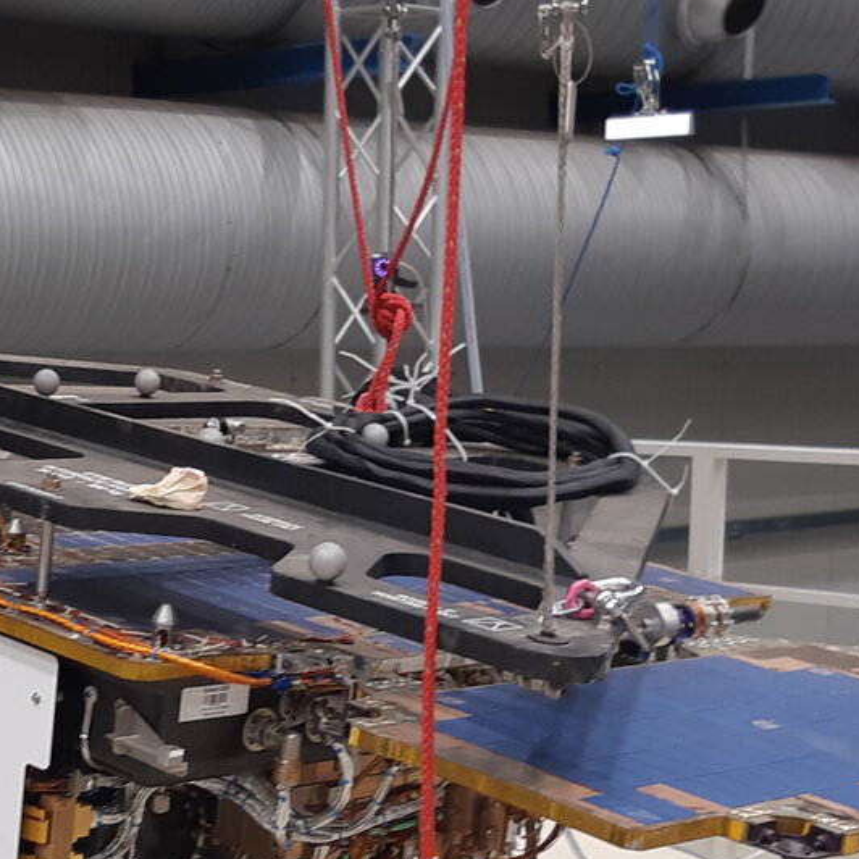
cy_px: 710
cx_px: 194
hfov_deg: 20.7
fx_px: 2330
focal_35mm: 83
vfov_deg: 20.6
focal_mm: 3.93
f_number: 1.7
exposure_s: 1/50
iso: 40
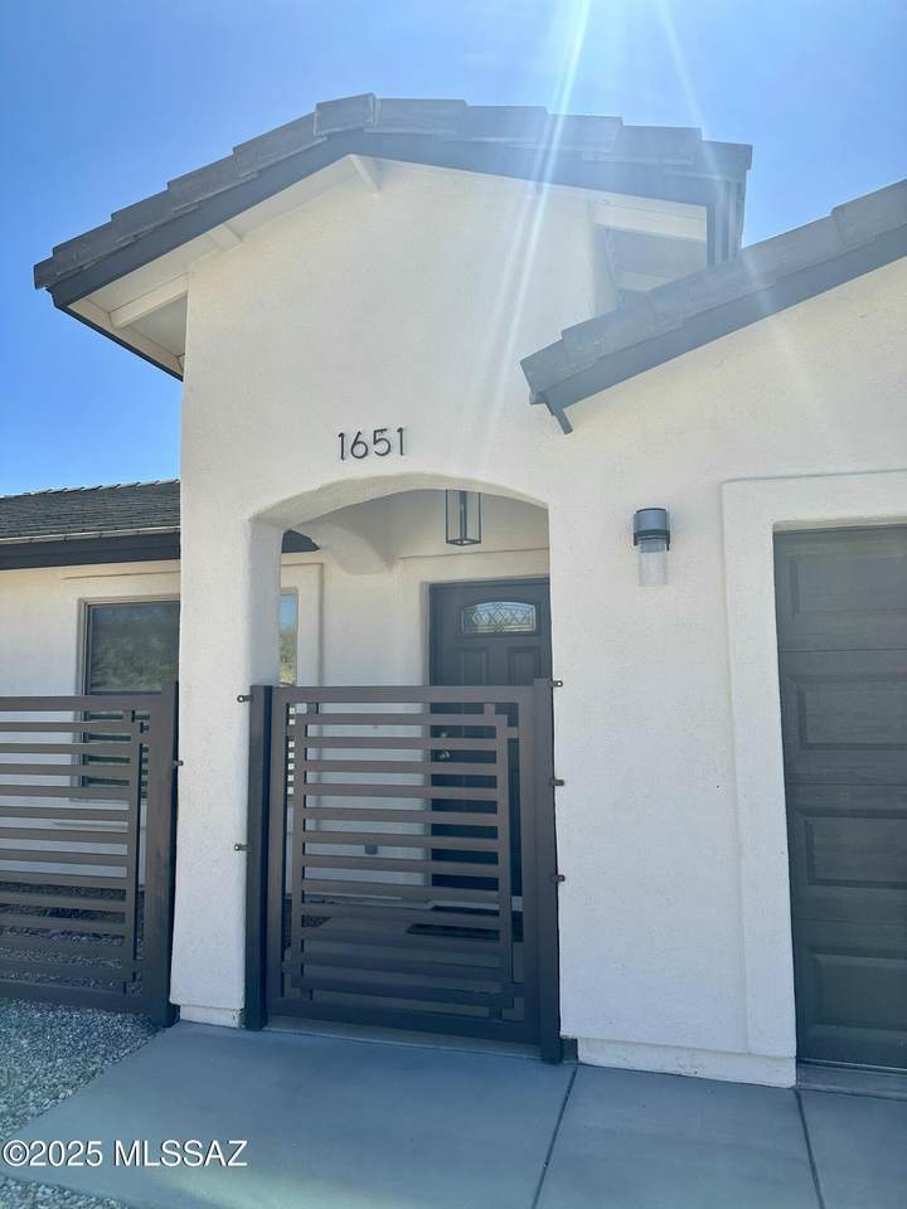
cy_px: 604
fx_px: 838
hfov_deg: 56.8
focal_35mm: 24
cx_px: 454
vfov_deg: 71.6
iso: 80
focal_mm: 6.86
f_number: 1.78
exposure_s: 1/5000
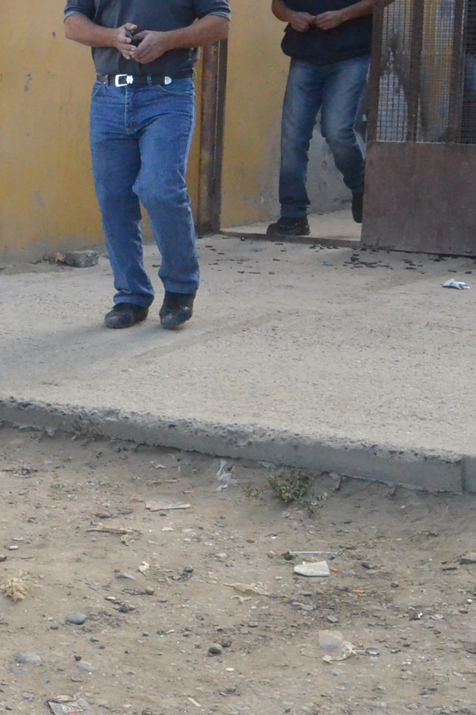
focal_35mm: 95
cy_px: 178
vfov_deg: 21.3
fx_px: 1885
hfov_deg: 12.8
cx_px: -435
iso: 4000
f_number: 16
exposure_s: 1/1000
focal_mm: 24
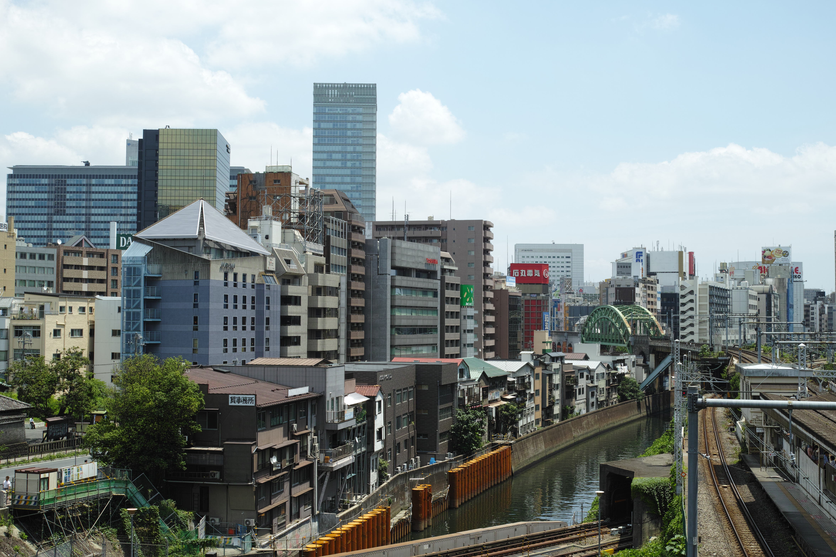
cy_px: 278
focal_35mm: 45
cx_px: 418
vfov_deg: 29.9
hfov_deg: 43.6
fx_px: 1045
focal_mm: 30
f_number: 8
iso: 100
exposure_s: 1/200
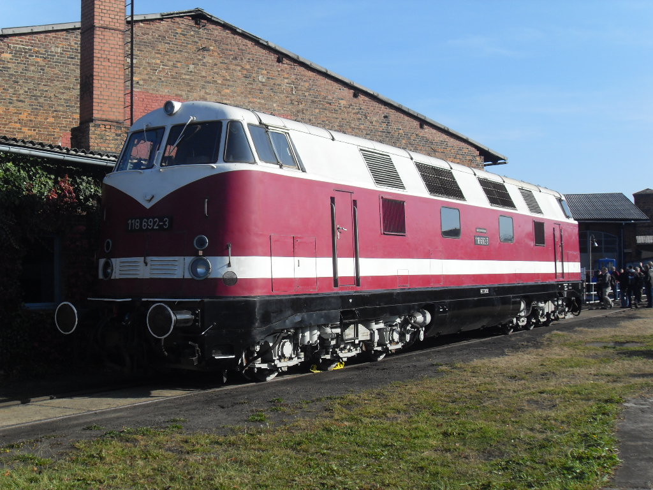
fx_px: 943
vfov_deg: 29.1
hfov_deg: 38.2
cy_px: 245
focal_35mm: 50
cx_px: 326
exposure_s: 1/180
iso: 80
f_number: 8.4
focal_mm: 8.4
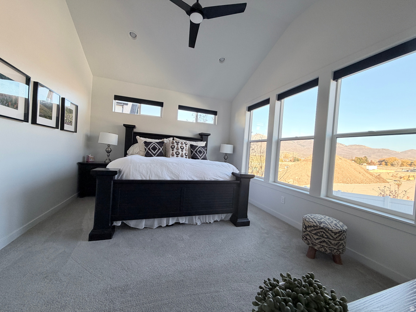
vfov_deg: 85.7
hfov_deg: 102.1
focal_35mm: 14
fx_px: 168
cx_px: 208
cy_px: 156
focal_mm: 2.22
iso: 125
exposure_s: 1/121
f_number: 2.2
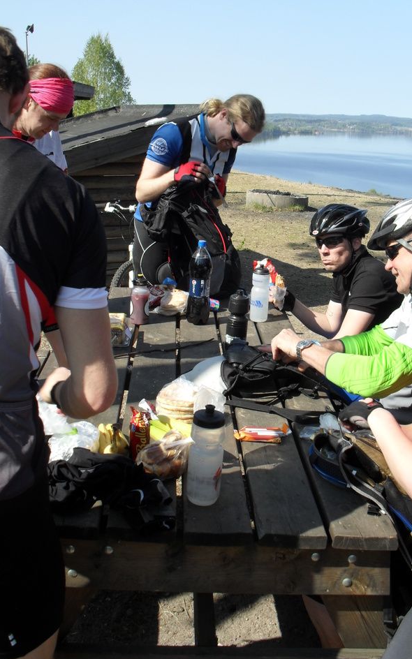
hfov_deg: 33.6
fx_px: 683
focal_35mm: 38
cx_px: 218
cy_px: 326
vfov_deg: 51.5
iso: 100
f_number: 8.4
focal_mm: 6.3
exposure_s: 1/125
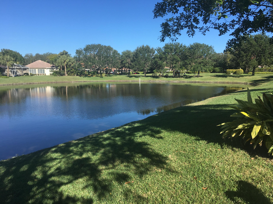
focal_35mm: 29
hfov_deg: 61.7
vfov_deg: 48.2
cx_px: 136
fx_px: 229
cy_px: 102
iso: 25
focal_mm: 4.15
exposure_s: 1/1304
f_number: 2.2
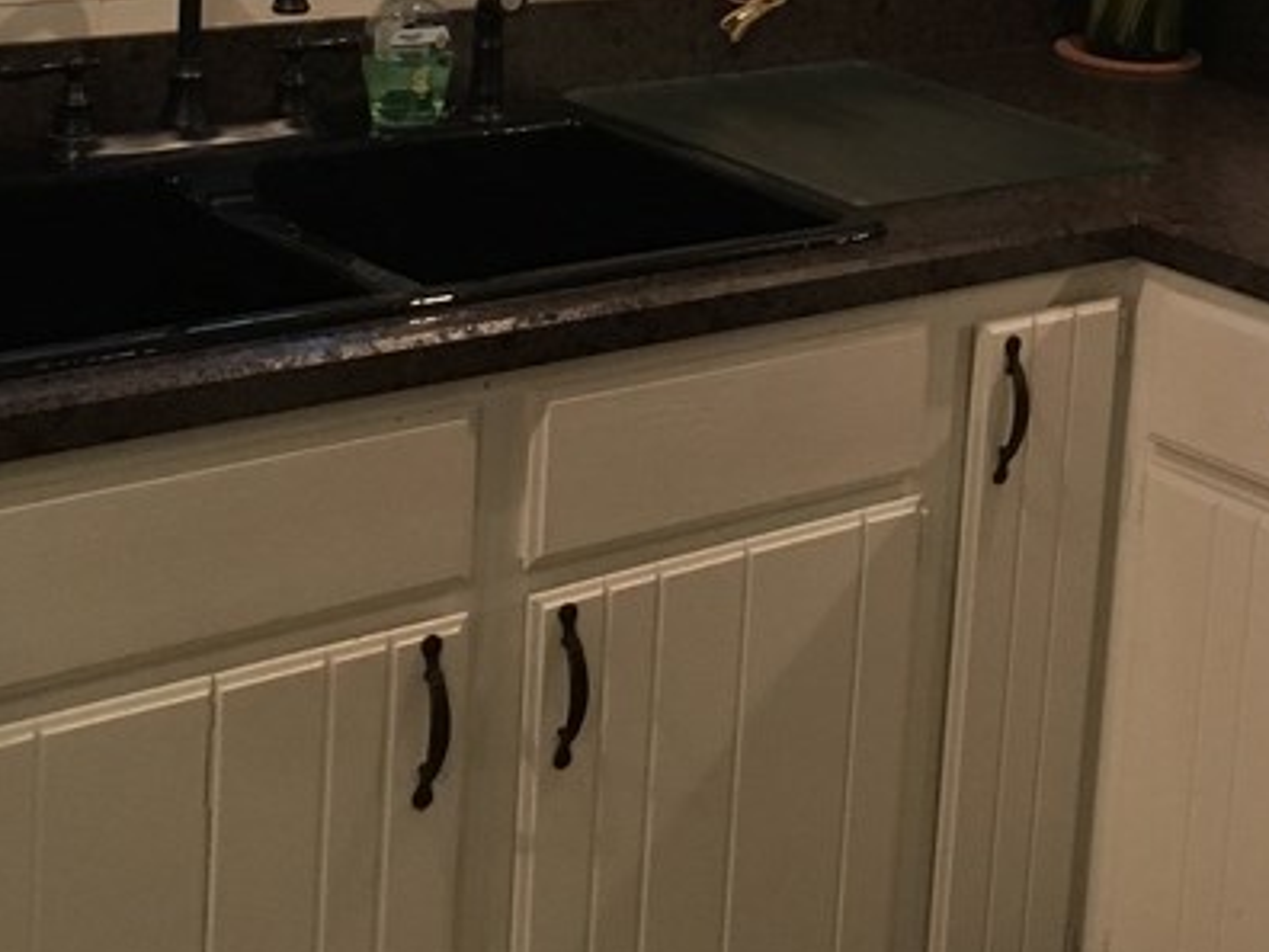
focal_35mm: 75
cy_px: -3
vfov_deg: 19.1
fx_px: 2749
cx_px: 1202
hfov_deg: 25.0
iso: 200
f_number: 2.2
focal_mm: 4.15
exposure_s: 1/30
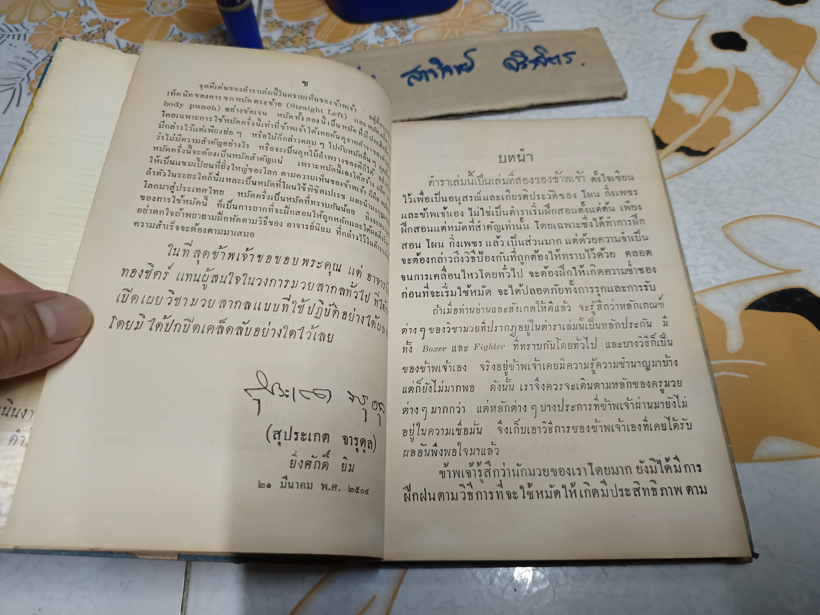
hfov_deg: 71.6
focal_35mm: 24
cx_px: 410
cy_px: 308
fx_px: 569
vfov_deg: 56.8
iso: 1241
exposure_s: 1/50
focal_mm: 5.31
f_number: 1.7
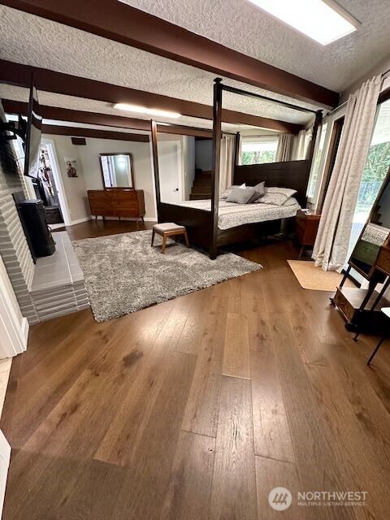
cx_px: 195
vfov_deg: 102.1
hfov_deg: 85.7
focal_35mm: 14
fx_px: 210
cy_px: 260
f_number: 2.2
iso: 320
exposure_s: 1/60
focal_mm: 2.22
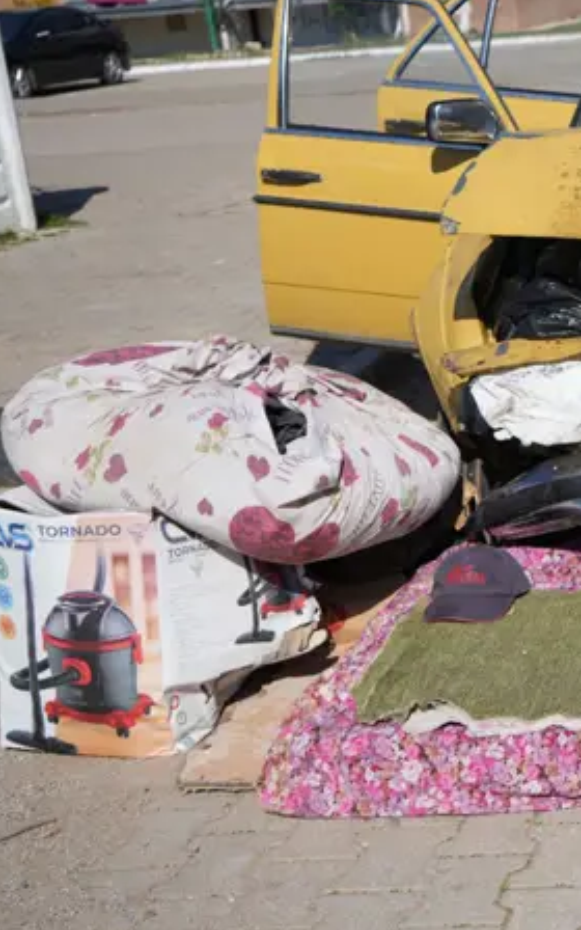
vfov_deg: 31.0
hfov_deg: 17.8
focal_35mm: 66
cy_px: 401
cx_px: 859
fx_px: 1672
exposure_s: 1/1250
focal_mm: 33
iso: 100
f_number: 4.5
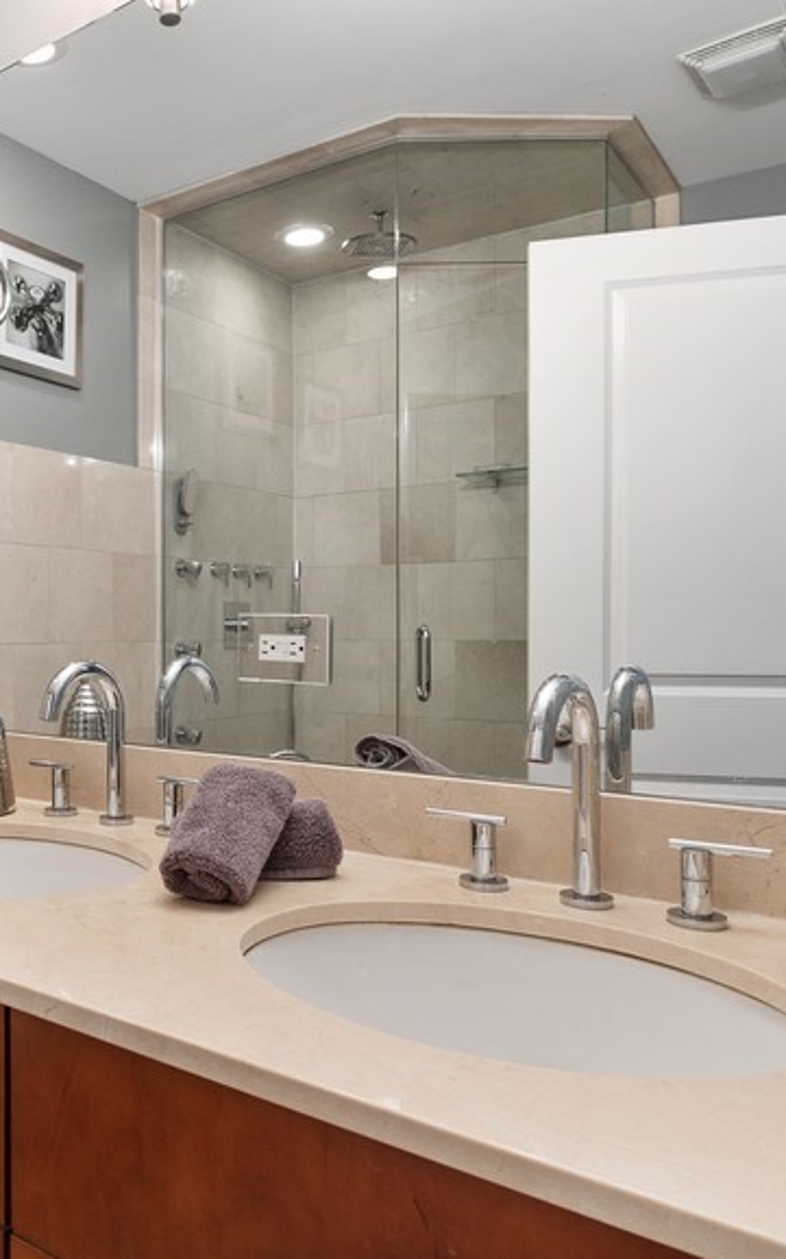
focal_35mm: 27
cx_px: 139
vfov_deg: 68.4
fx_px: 926
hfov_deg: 43.5
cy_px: 616
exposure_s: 1/5
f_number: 8
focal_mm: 11.5
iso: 200
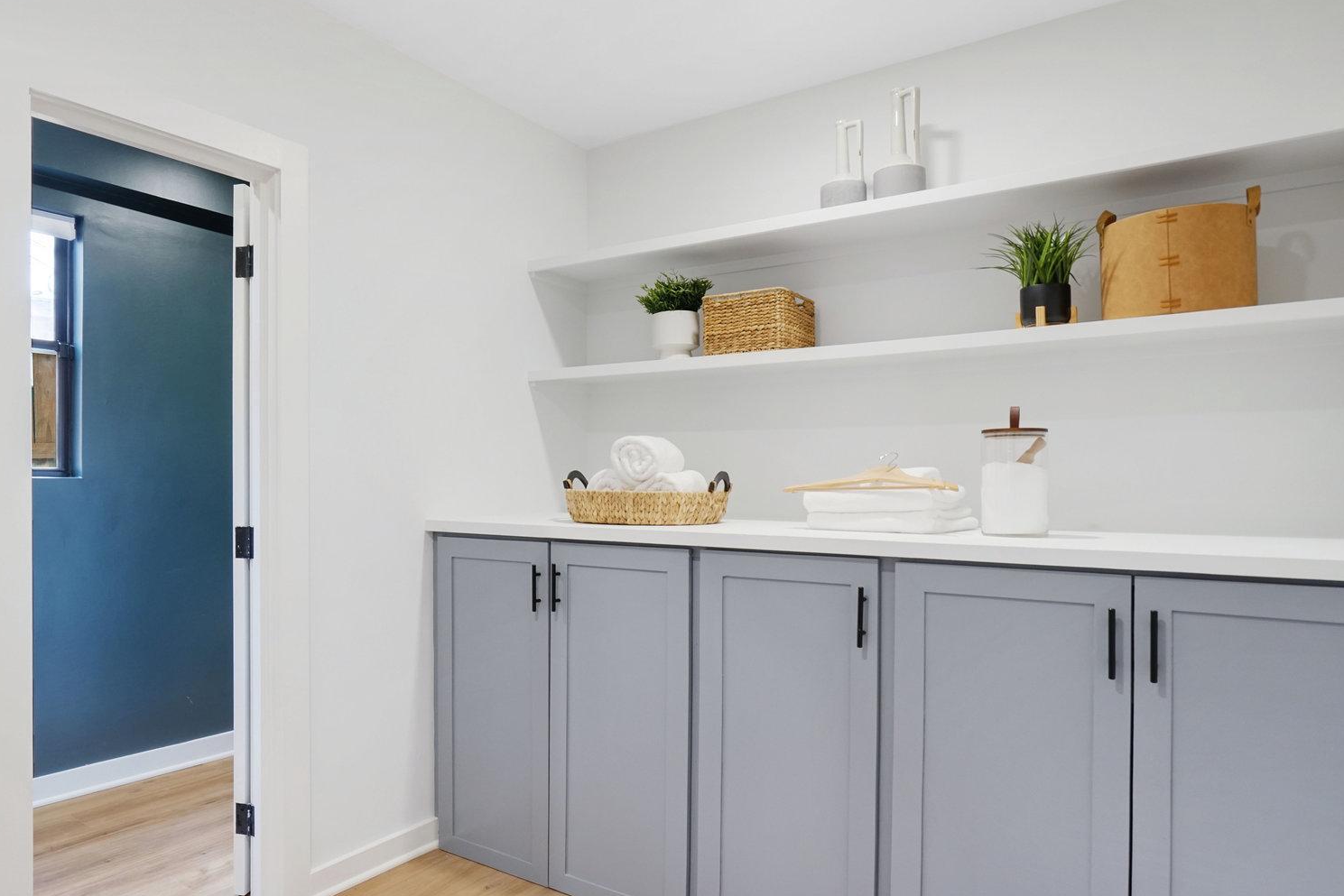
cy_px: 474
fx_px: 821
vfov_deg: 57.2
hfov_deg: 78.0
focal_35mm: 22
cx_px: 568
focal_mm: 16
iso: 1250
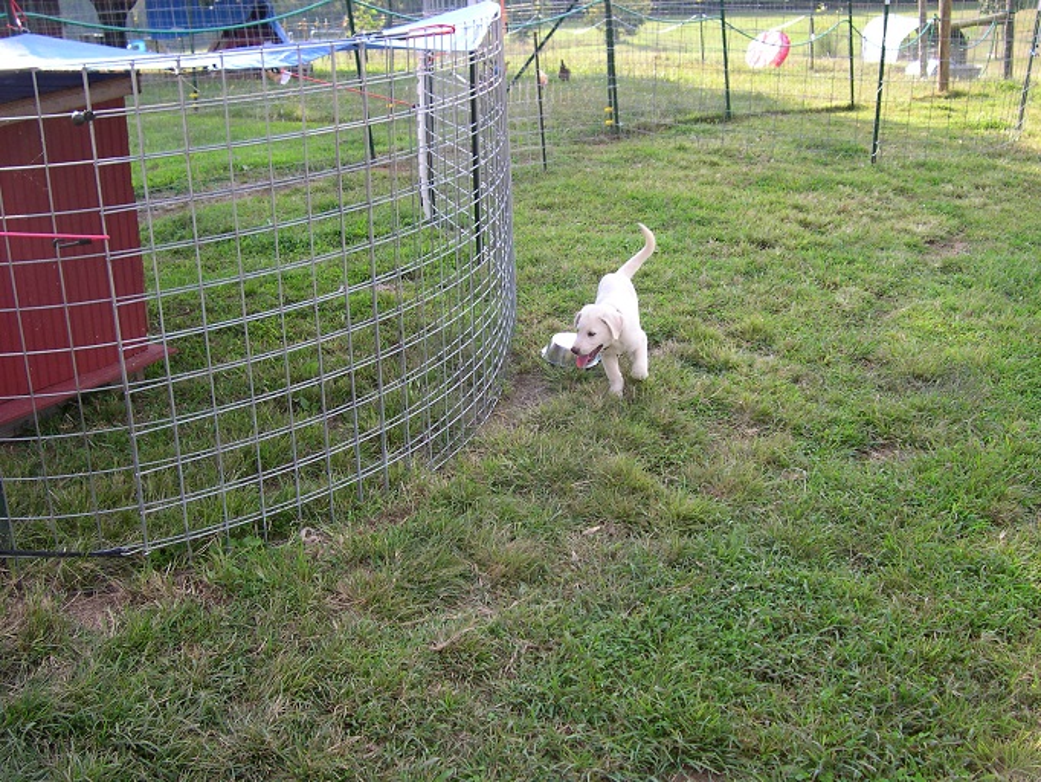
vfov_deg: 37.7
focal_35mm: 38
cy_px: 391
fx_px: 1143
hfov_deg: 49.0
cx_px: 520
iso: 100
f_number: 2.8
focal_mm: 8
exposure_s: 1/247
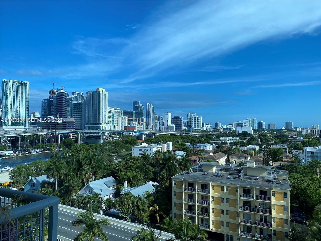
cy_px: 120
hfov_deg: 67.3
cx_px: 160
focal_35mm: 26
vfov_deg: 53.1
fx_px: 241
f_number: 1.8
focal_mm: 4.25
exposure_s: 1/2222
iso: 32
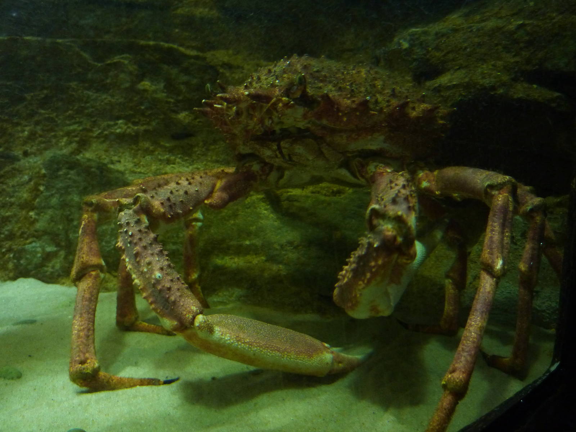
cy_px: 216
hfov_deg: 69.4
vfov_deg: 54.9
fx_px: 416
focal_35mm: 25
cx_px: 288
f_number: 3.3
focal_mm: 4.1
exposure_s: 1/8
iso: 400
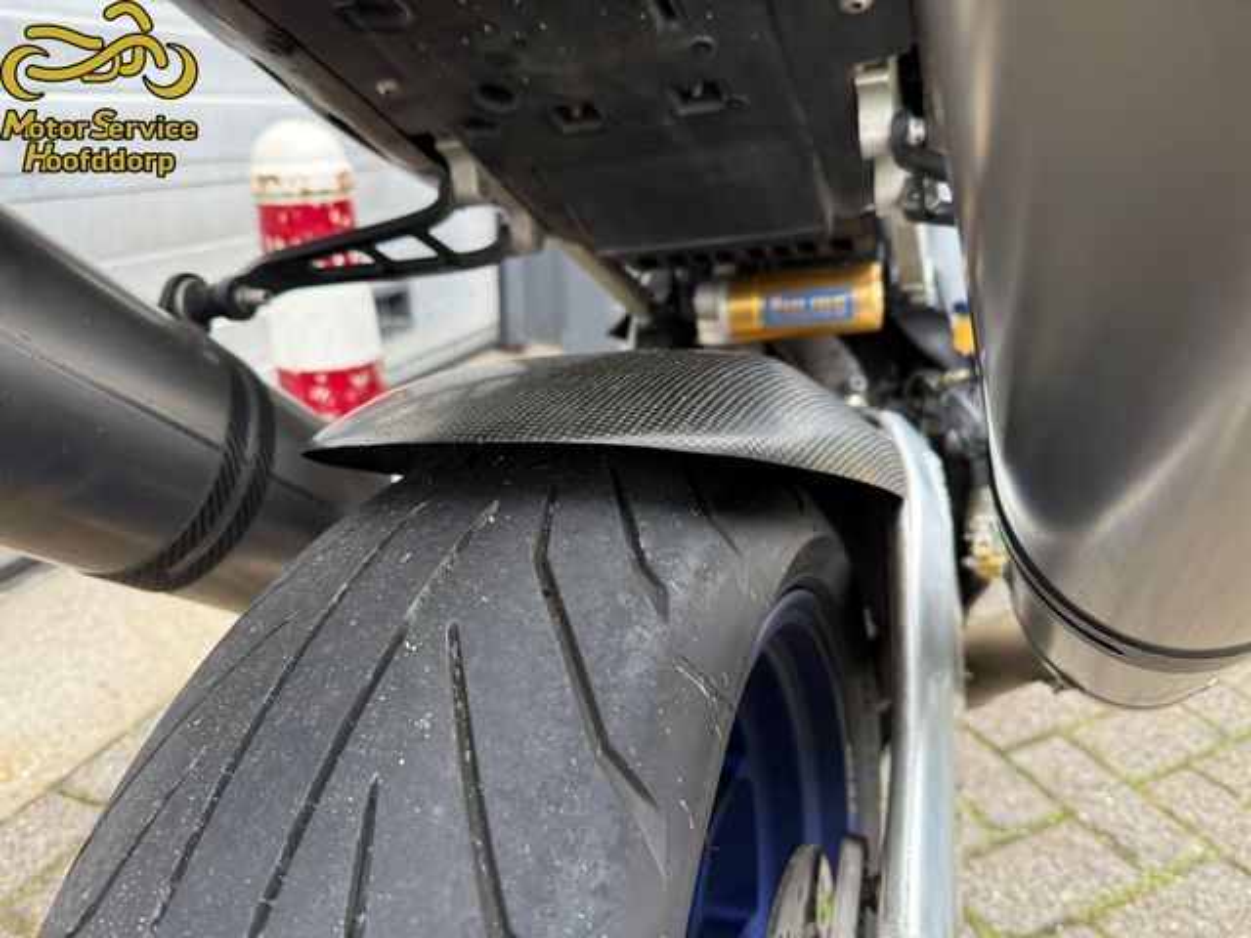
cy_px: 469
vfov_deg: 56.8
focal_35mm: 24
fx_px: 867
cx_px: 626
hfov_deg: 71.6
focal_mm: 6.76
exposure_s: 1/116
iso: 200
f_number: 1.78
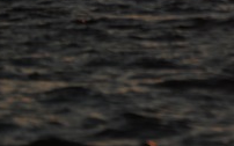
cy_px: -151
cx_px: 378
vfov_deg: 0.9
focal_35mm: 1438
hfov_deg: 1.5
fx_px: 9165
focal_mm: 300
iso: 140
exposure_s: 1/1000
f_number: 5.6
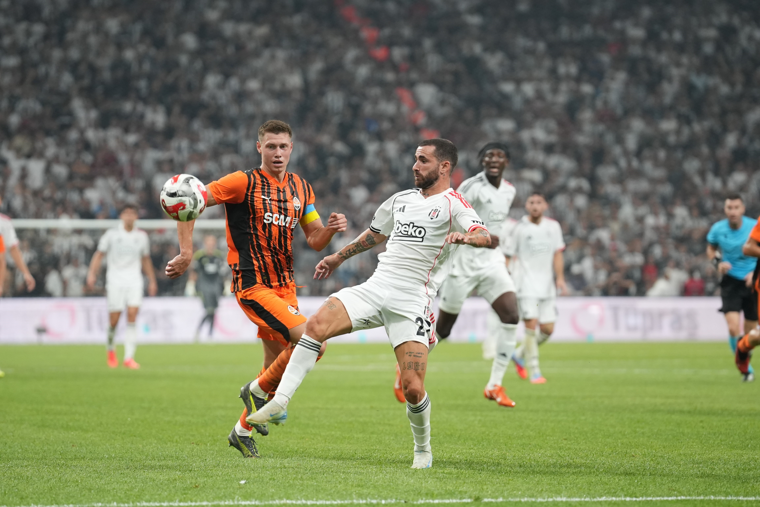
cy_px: 254
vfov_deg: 5.5
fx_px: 5320
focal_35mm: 252
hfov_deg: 8.2
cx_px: 380
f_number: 2.8
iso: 2000
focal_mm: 168
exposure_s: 1/1600
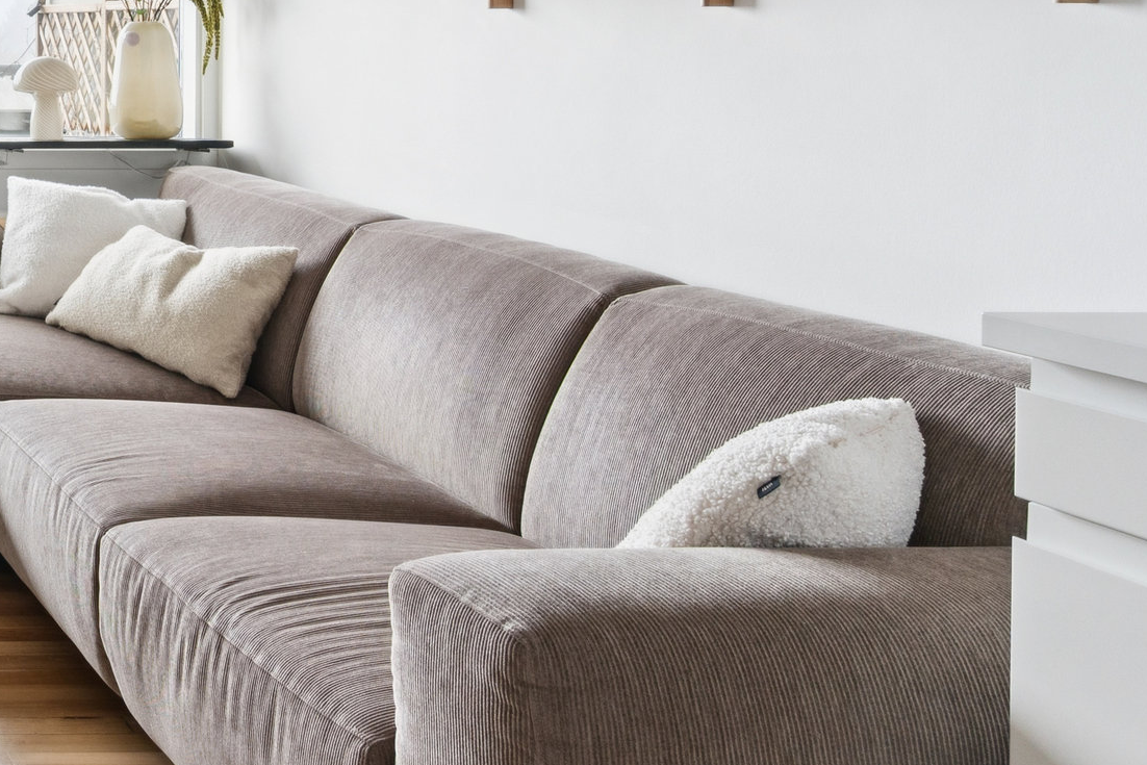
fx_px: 1561
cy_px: 65
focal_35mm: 49
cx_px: -402
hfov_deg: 30.3
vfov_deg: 26.5
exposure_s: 1/50
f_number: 9
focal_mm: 18
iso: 640
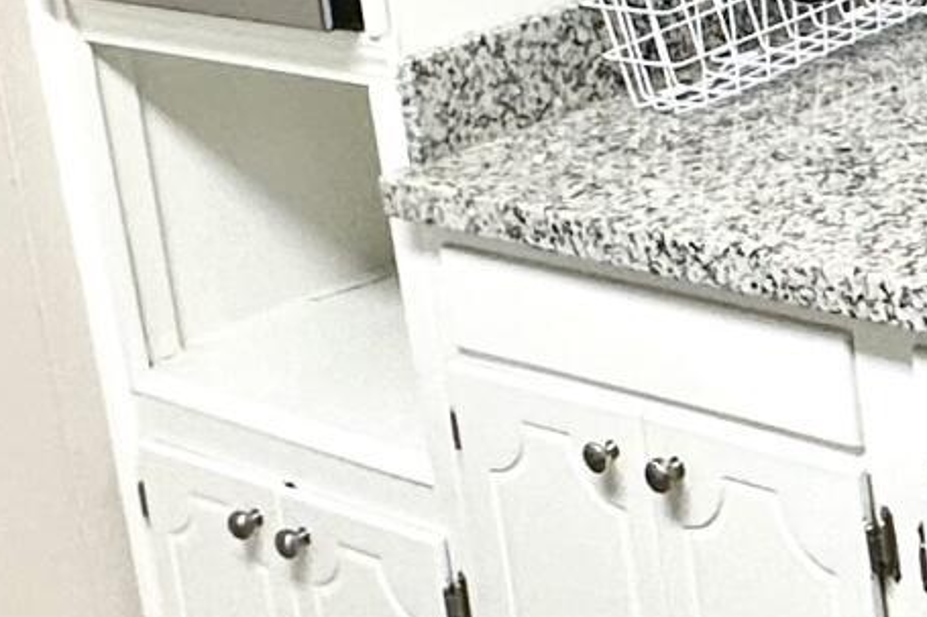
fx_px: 2471
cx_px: 1239
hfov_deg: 19.4
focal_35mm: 96
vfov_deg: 13.7
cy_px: -189
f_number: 2.2
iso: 160
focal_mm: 2.22
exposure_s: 1/120
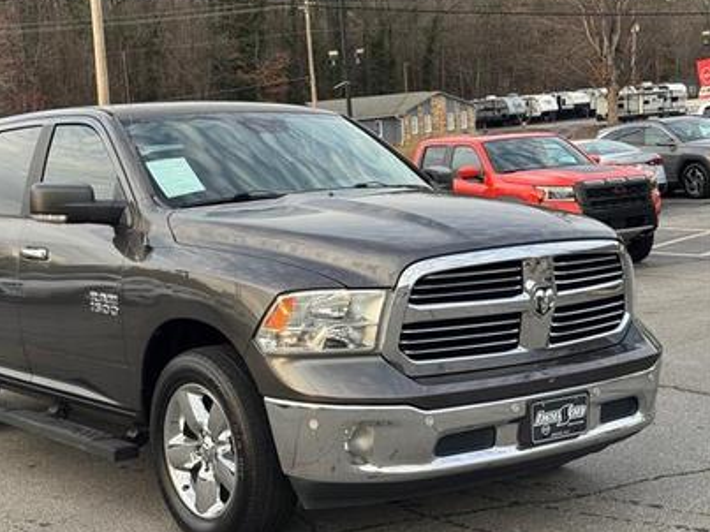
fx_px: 1230
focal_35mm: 60
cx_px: 270
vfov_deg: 24.4
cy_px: 307
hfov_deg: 32.1
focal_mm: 6.76
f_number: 1.78
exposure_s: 1/377
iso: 64
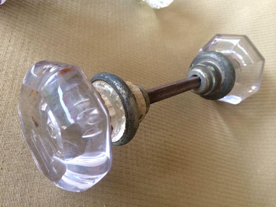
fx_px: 239
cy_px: 104
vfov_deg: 46.8
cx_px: 138
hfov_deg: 60.0
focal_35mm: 30
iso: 64
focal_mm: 4.12
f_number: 2.2
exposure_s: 1/30
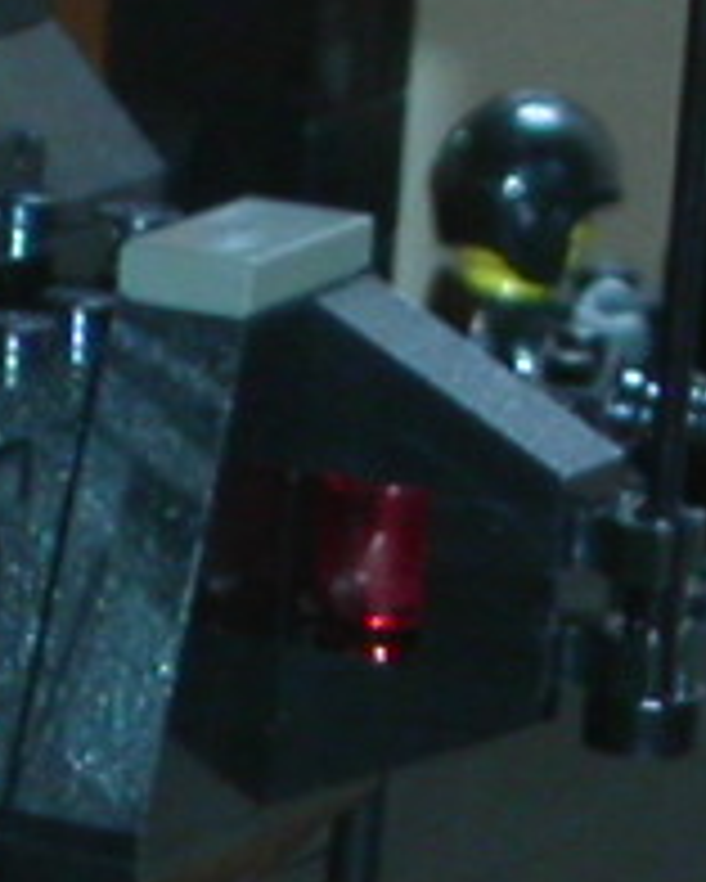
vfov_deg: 4.8
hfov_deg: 3.9
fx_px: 10387
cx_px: -715
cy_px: 1462
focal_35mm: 398
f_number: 3.5
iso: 100
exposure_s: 1/45
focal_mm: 10.3
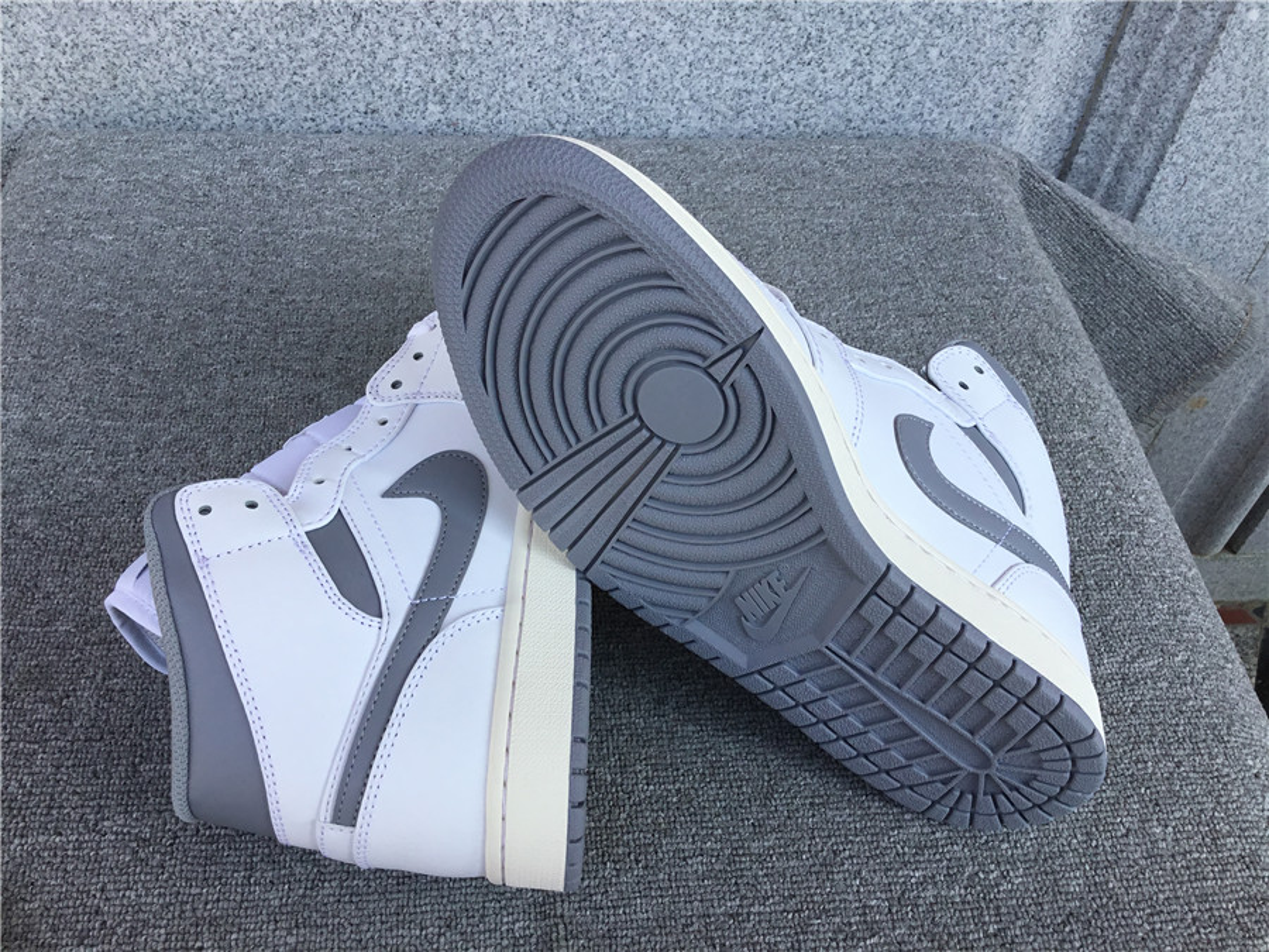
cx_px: 634
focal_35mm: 31
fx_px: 1136
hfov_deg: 58.4
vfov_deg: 45.4
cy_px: 476
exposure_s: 1/485
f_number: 2.4
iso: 25
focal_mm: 3.3
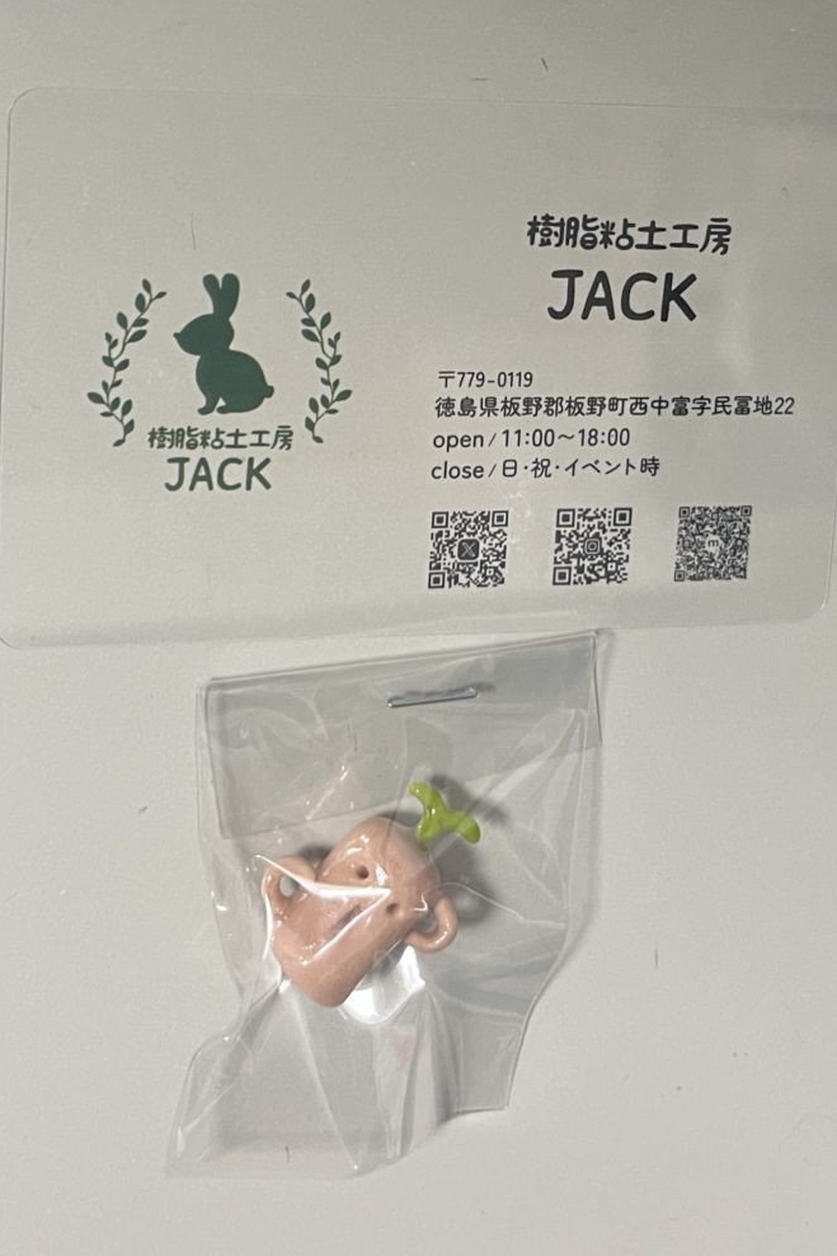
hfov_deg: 46.4
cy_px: 626
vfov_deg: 65.5
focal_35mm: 28
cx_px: 415
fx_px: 977
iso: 400
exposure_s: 1/50
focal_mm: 5.1
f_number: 1.6
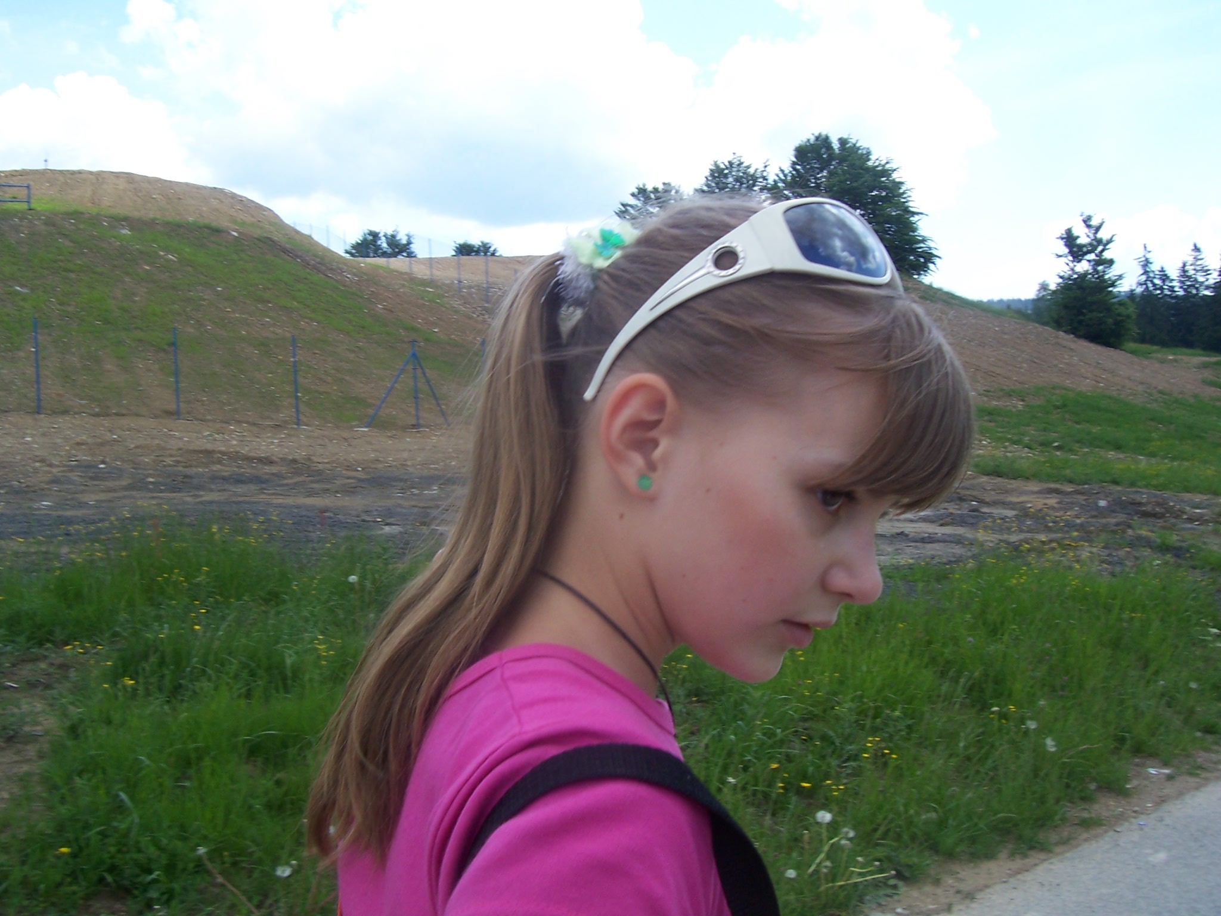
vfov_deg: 41.8
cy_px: 458
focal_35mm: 34
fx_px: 1199
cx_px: 610
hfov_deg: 54.0
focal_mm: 5.6
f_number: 5.6
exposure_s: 1/250
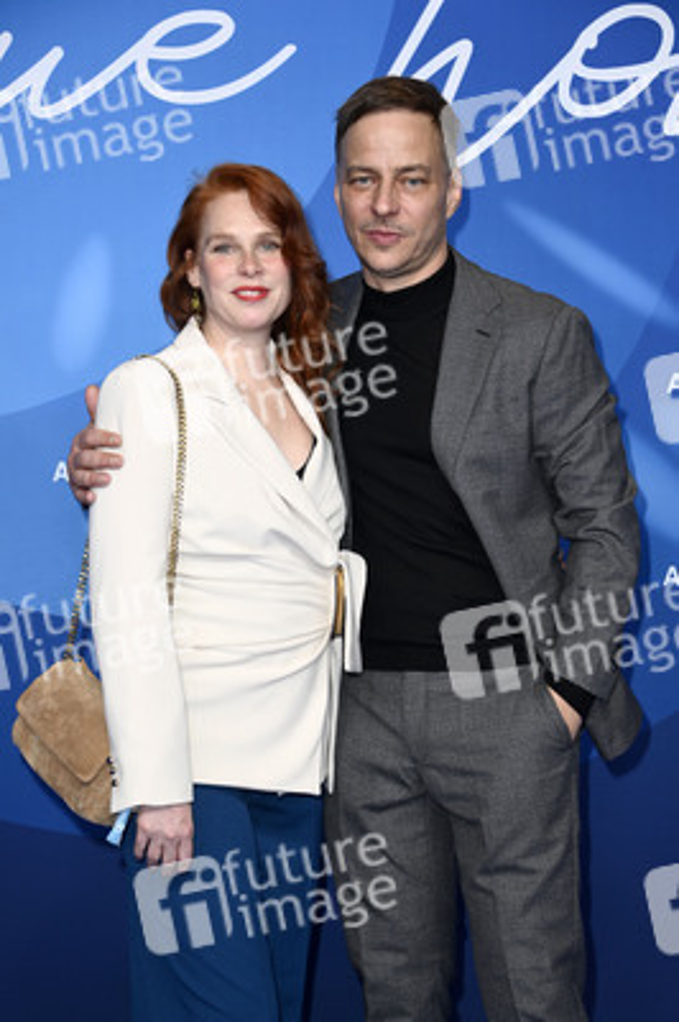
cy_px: 511
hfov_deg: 16.0
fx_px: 2409
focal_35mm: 85
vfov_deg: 23.9
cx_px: 340
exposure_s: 1/250
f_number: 5.6
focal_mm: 85
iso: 800
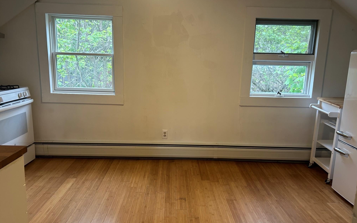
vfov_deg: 44.5
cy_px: 106
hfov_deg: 66.5
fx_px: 272
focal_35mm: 28
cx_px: 180
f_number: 1.5
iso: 160
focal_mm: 5.7
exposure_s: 1/60
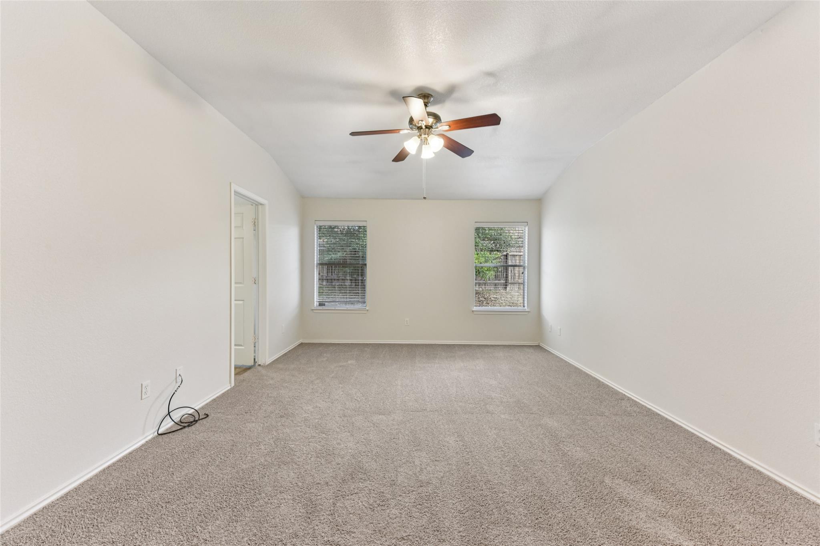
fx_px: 319
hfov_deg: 104.3
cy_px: 273
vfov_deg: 81.2
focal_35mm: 14
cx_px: 410
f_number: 8
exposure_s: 1/50
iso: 800
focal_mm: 14
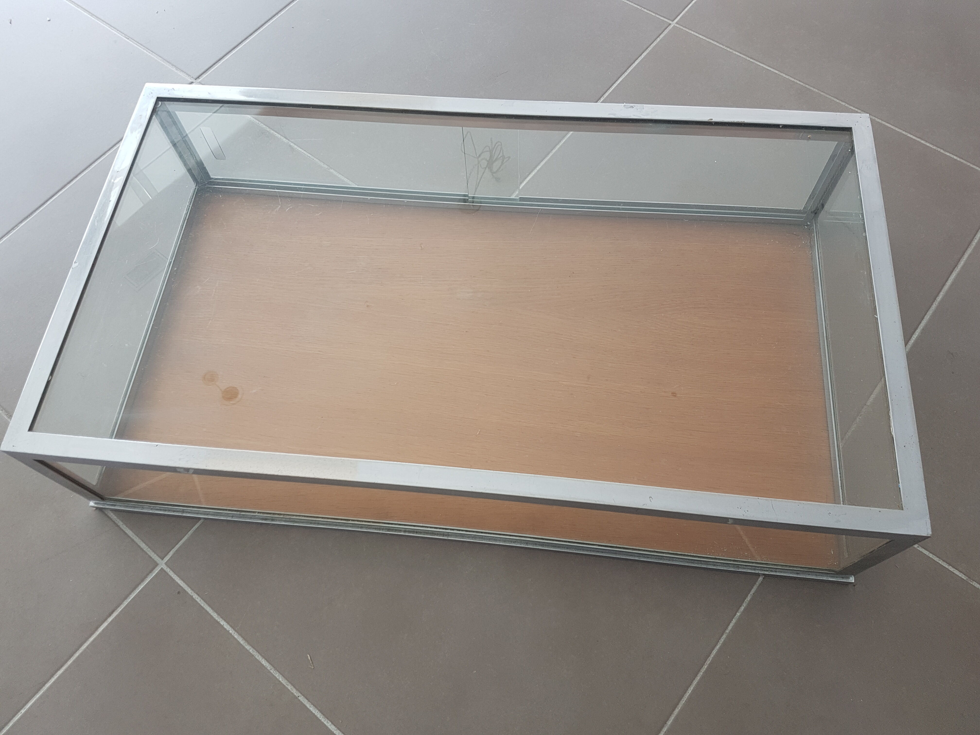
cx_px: 490
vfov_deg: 53.1
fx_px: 736
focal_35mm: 26
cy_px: 368
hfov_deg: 67.3
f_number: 1.7
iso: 40
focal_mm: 4.2
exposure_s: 1/50
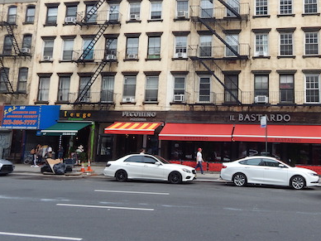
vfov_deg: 41.6
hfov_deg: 52.9
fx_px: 315
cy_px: 99
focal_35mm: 34
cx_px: 213
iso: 125
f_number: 3
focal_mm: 4
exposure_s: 1/640
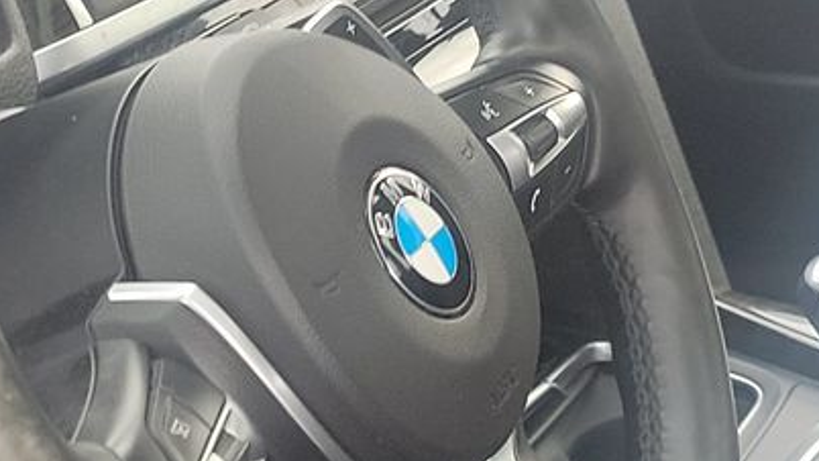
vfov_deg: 11.3
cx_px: 1416
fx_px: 2258
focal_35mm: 104
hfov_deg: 17.3
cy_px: 600
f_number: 1.8
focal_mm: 6.7
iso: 114
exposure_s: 1/59
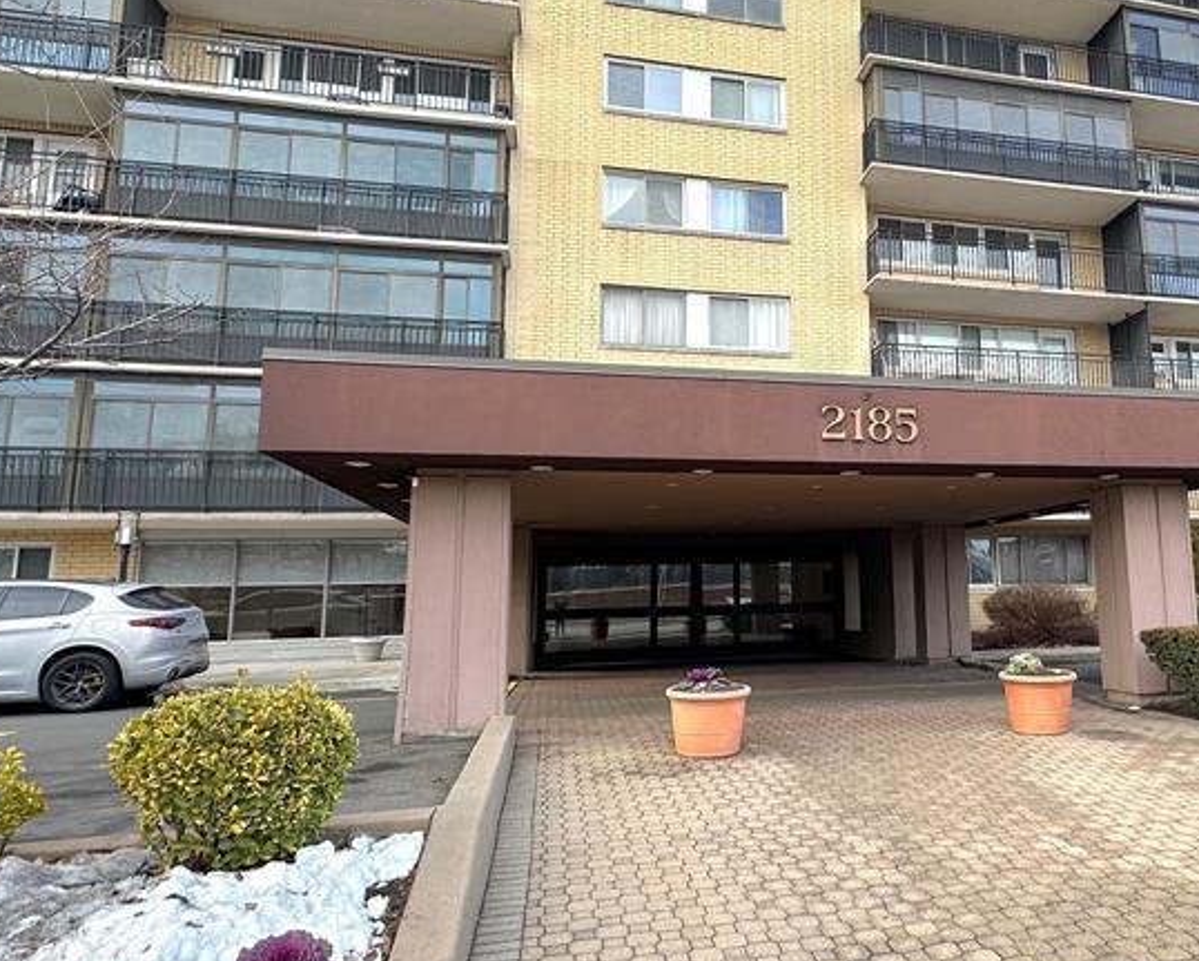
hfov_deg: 63.9
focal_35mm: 26
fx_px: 923
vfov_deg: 54.9
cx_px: 822
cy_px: 450
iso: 40
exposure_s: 1/199
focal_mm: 2.22
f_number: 2.2
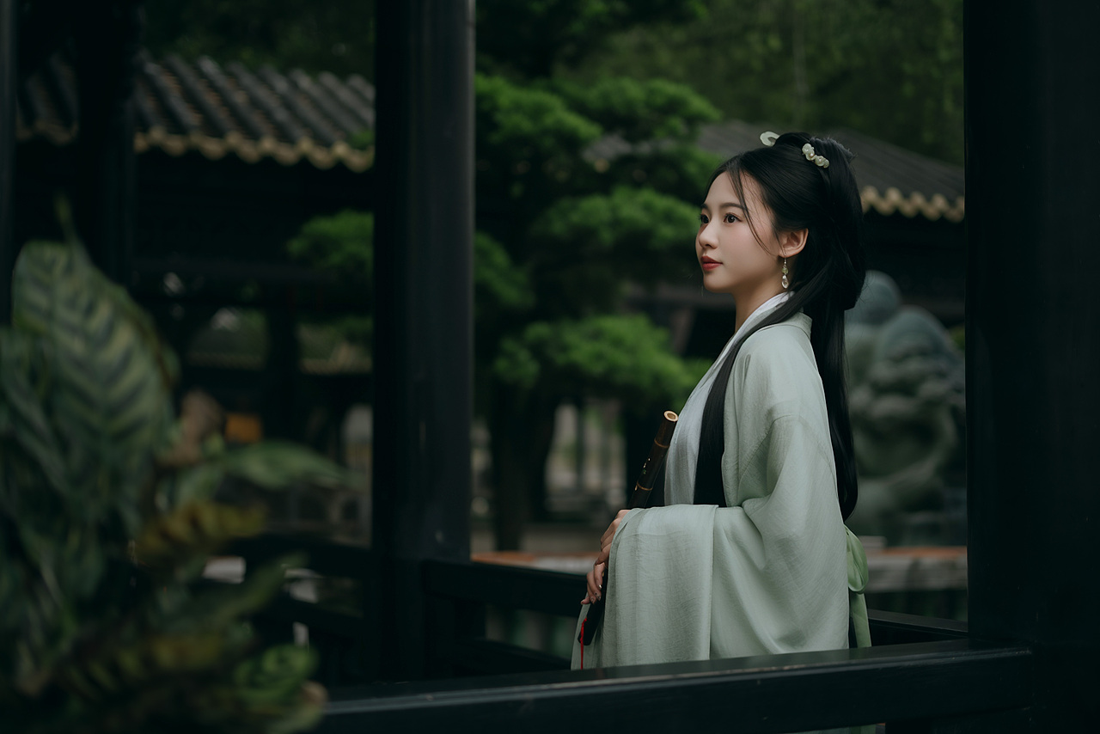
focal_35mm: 50
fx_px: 1528
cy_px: 367
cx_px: 550
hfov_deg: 39.6
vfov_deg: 27.0
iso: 100
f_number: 1.8
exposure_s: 1/125
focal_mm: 50
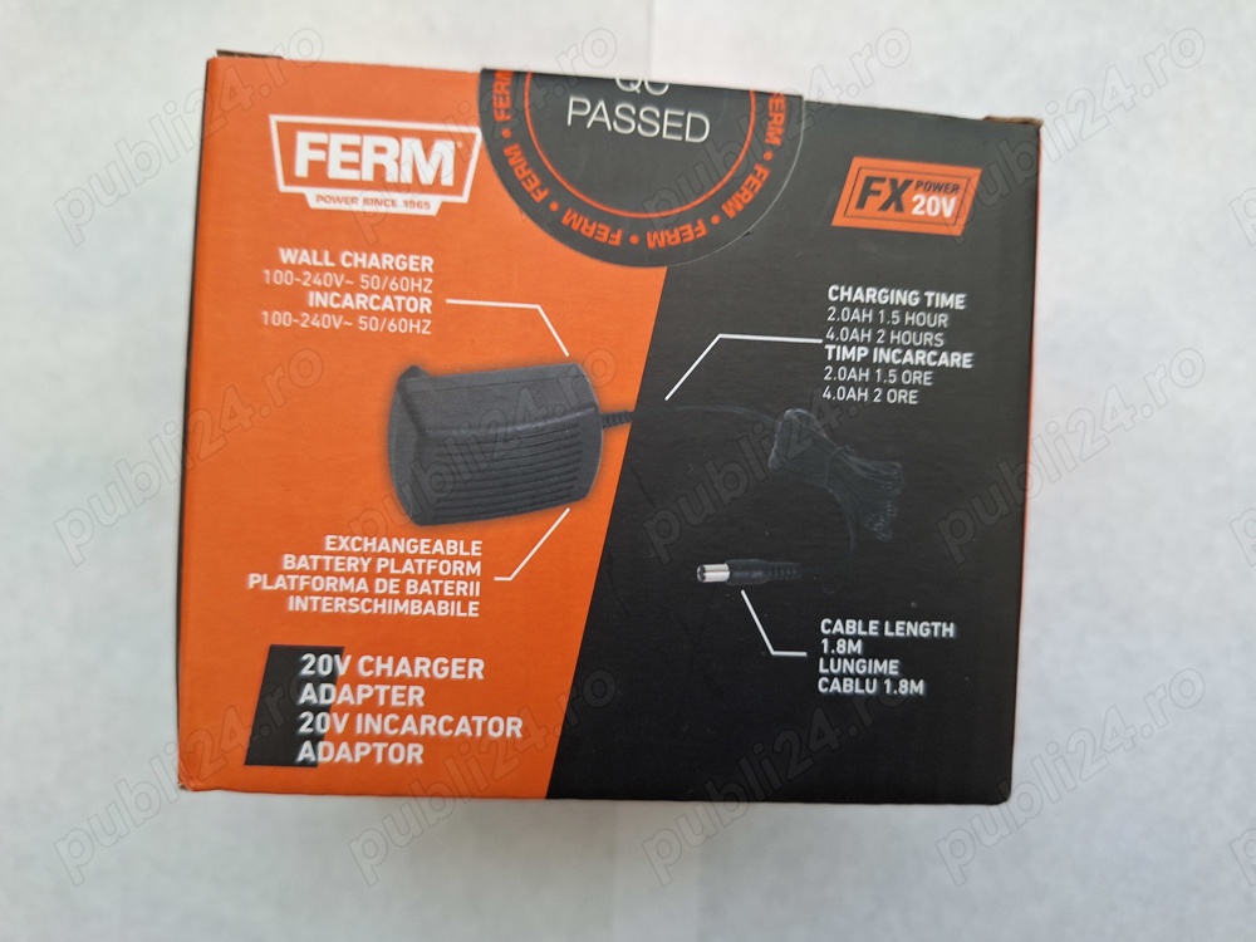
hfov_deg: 73.9
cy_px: 471
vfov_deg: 58.9
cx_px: 628
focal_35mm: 23
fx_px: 835
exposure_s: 1/50
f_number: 1.8
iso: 125
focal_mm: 5.54
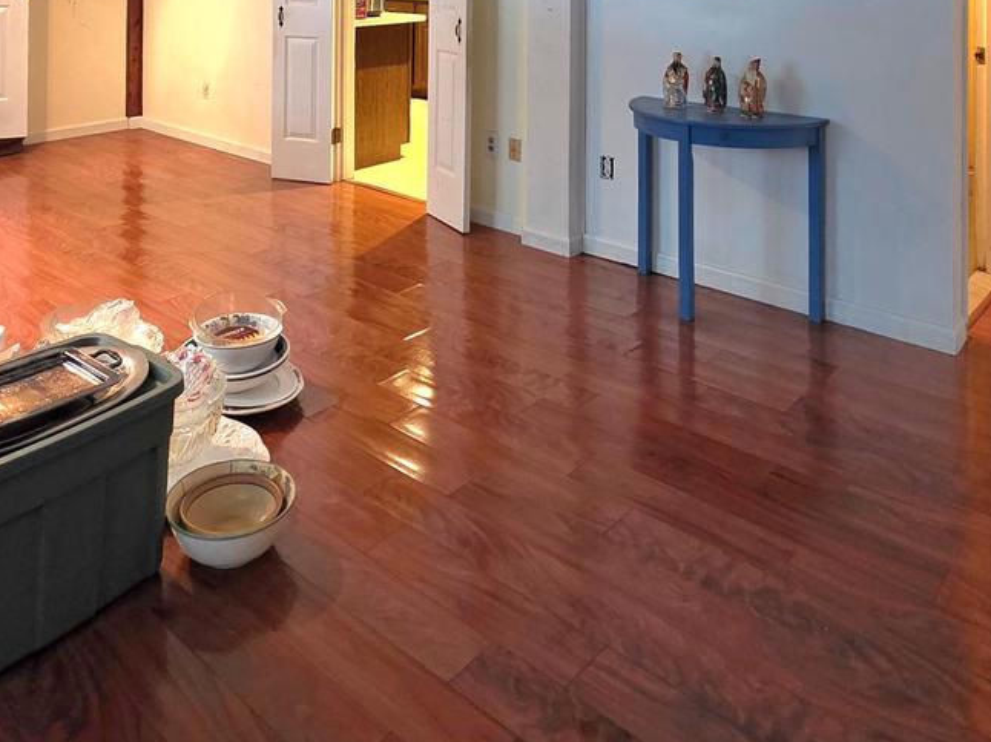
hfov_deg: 61.3
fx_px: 830
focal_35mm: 29
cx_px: 413
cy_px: -25
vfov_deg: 41.1
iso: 800
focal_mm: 2.2
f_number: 1.9
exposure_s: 1/60.2
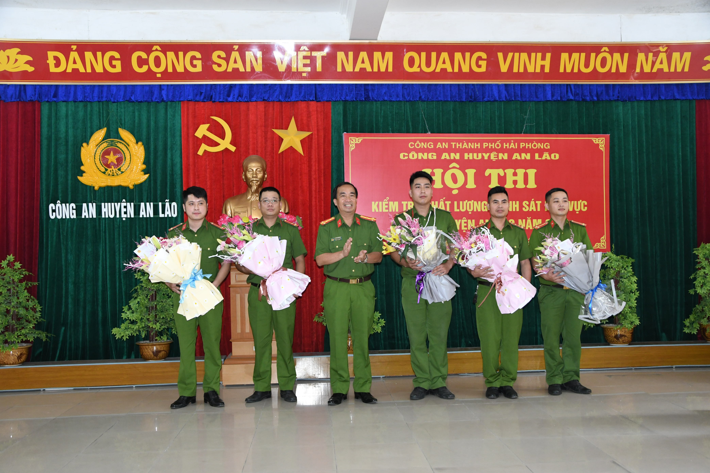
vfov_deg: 36.9
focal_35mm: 36
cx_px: 355
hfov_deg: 53.1
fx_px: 710
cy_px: 236
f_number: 5
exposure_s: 1/200
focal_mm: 24
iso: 1600
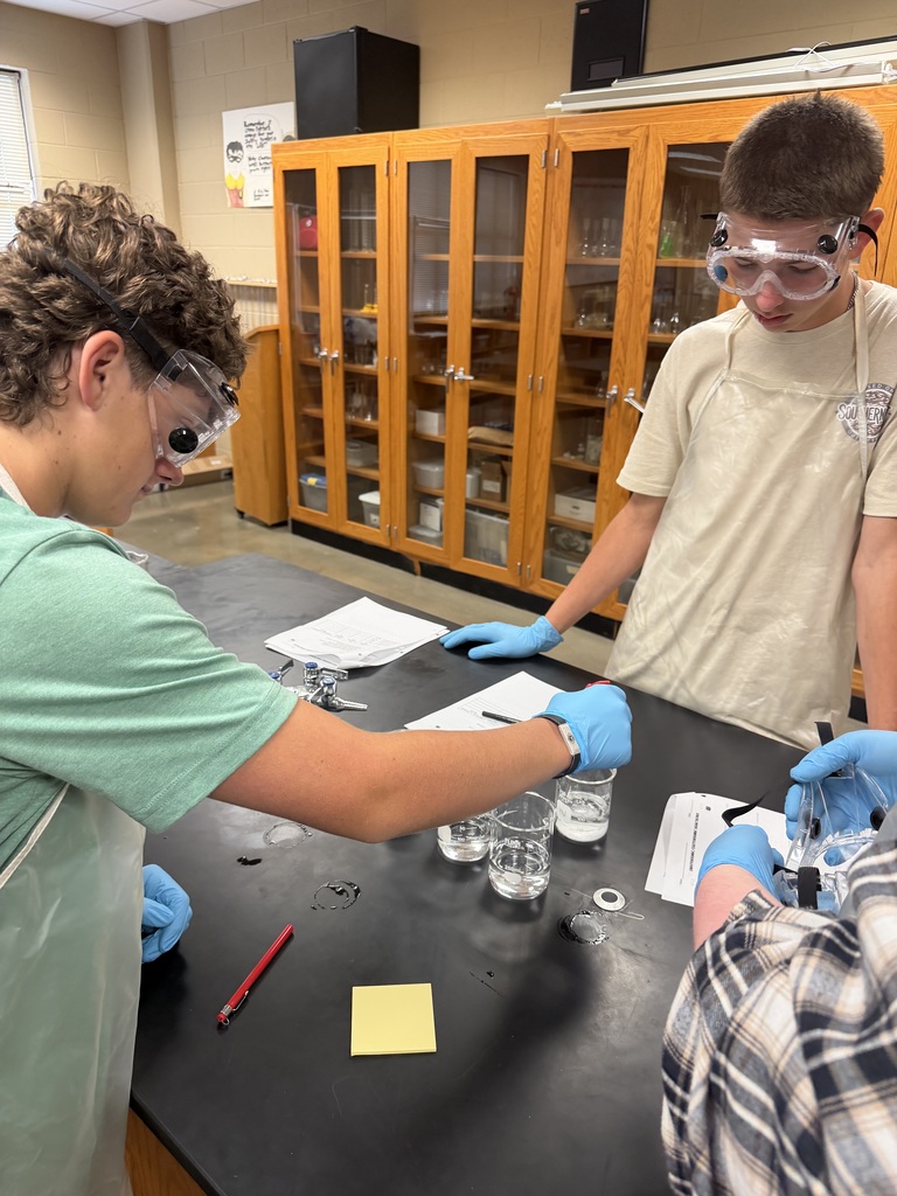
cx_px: 448
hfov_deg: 56.8
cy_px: 598
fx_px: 829
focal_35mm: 24
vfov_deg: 71.6
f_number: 1.78
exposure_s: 1/60
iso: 200
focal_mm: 6.76
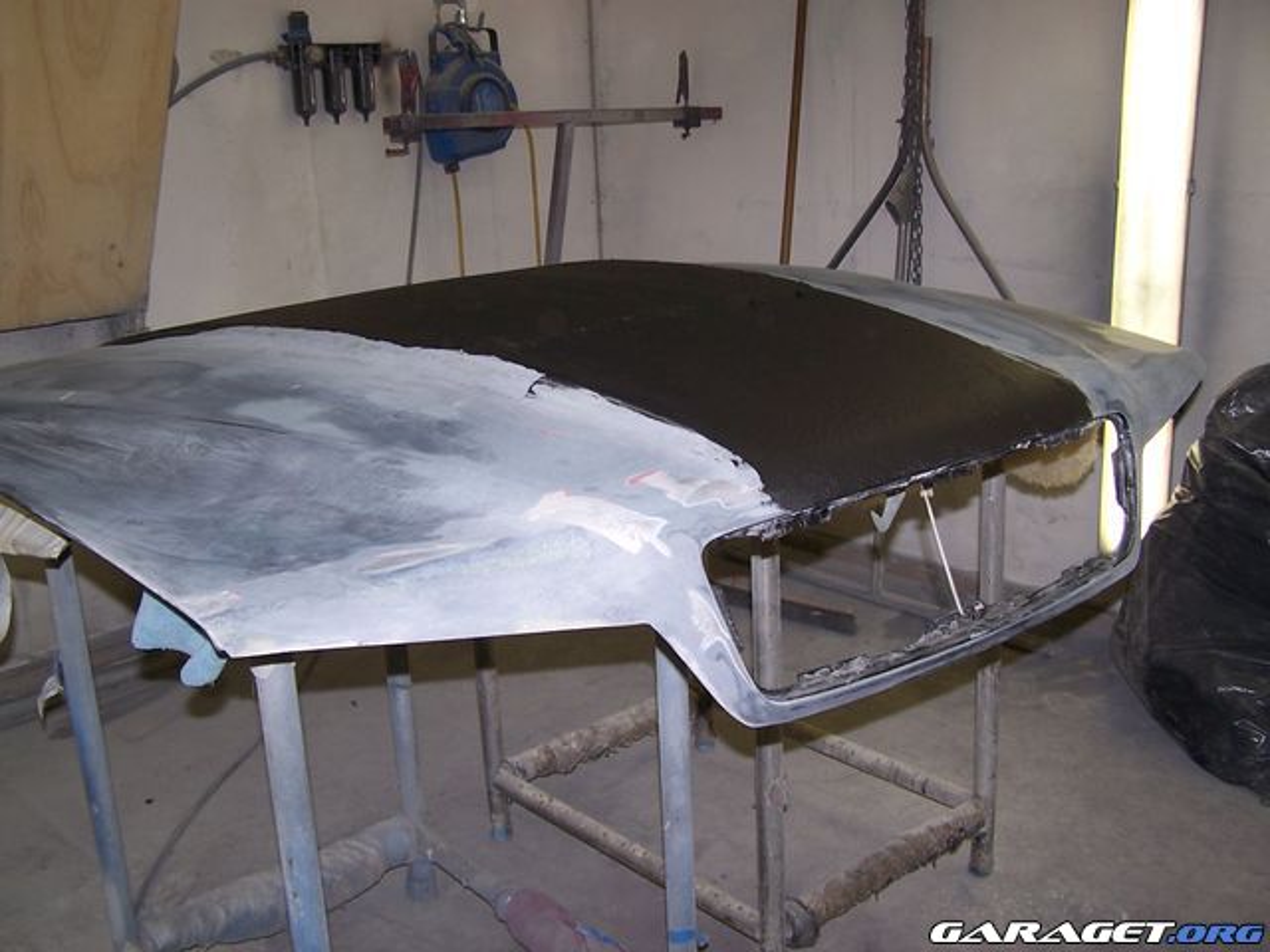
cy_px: 476
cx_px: 635
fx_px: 1394
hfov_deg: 49.0
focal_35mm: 38
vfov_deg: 37.7
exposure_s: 1/60
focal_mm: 6.3
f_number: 2.8
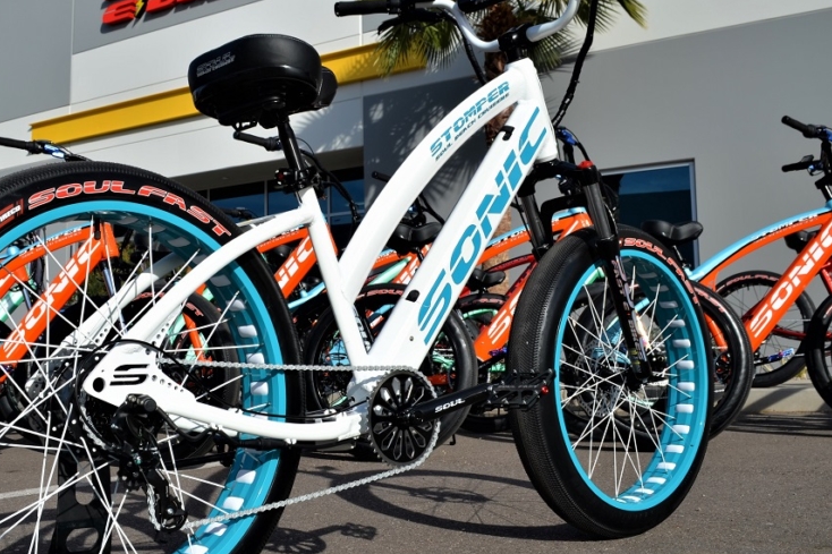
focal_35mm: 42
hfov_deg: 46.0
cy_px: 259
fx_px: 970
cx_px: 313
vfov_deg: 31.9
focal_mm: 20
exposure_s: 1/250
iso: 100
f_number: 8
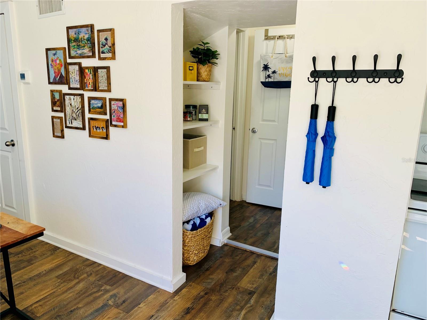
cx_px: 214
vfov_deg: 53.1
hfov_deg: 67.3
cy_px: 160
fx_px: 321
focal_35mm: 26
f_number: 1.8
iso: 50
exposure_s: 1/120
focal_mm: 4.25
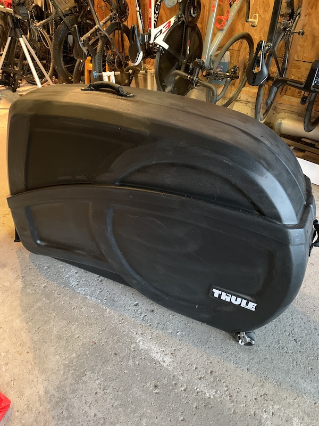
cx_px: 160
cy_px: 213
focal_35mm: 26
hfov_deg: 53.1
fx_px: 319
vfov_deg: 67.3
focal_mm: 4.25
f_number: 1.8
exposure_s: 1/24
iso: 640
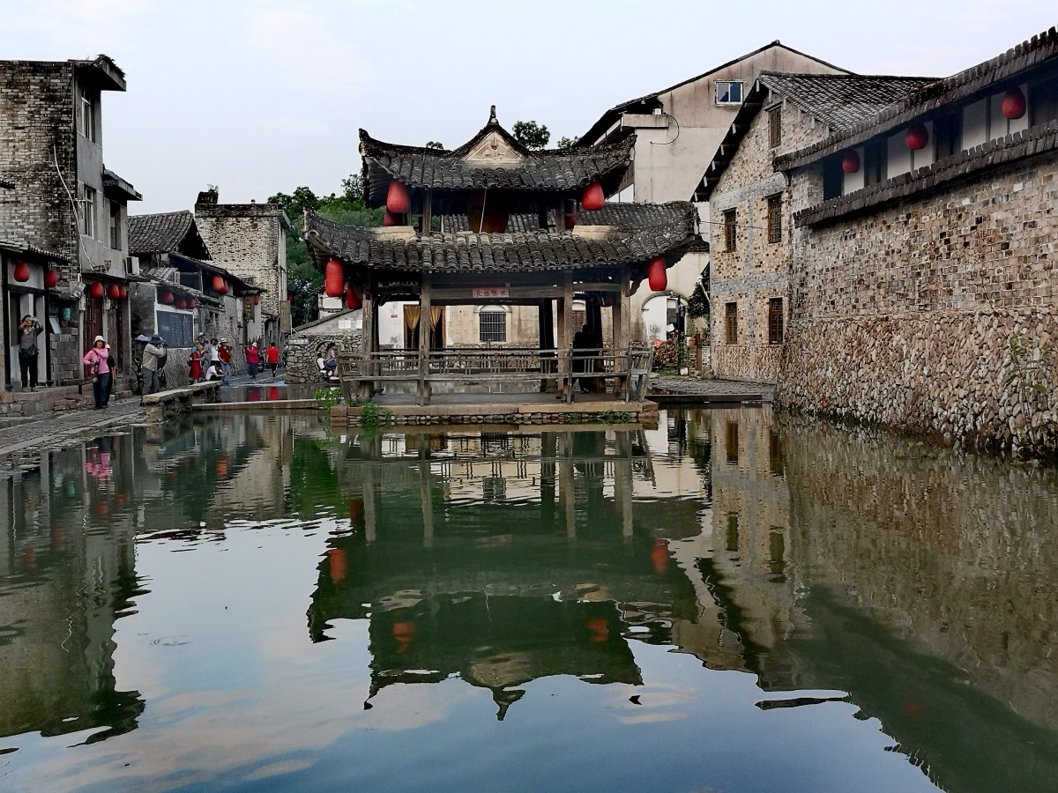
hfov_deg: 47.9
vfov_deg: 36.8
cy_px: 396
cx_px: 529
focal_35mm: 39
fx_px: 1192
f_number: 1.8
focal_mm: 3.95
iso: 50
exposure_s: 1/464
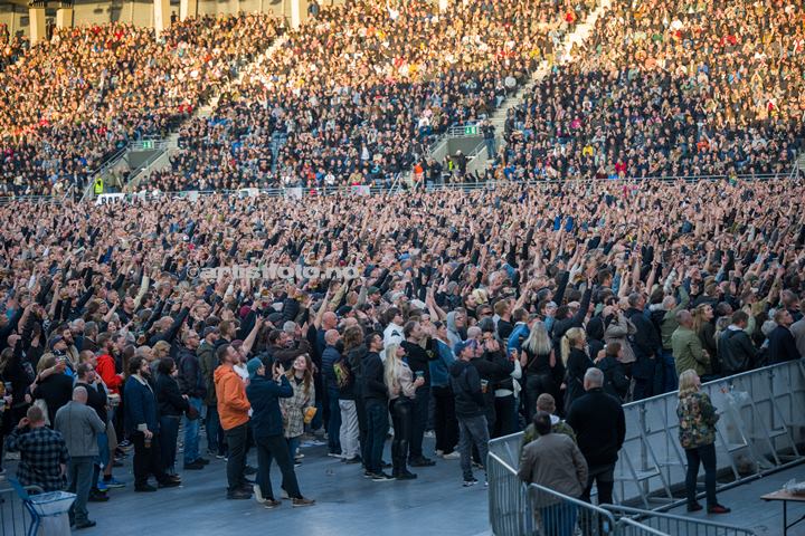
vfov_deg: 13.2
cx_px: 402
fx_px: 2325
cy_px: 268
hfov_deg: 19.6
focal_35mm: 104
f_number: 2.8
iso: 800
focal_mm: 104
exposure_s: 1/1000
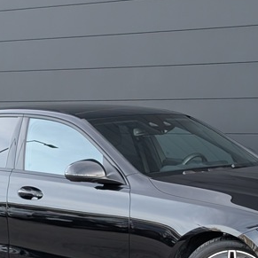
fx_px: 1003
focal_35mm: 119
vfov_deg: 14.6
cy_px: 199
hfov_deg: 14.6
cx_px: 160
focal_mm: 6.9
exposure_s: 1/1299
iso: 633
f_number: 1.68
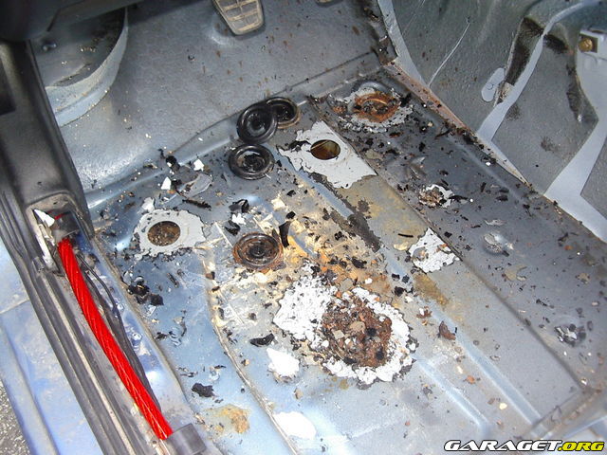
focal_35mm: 38
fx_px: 666
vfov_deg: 37.7
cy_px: 228
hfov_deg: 49.0
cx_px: 304
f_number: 2.6
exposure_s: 1/60
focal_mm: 5.8
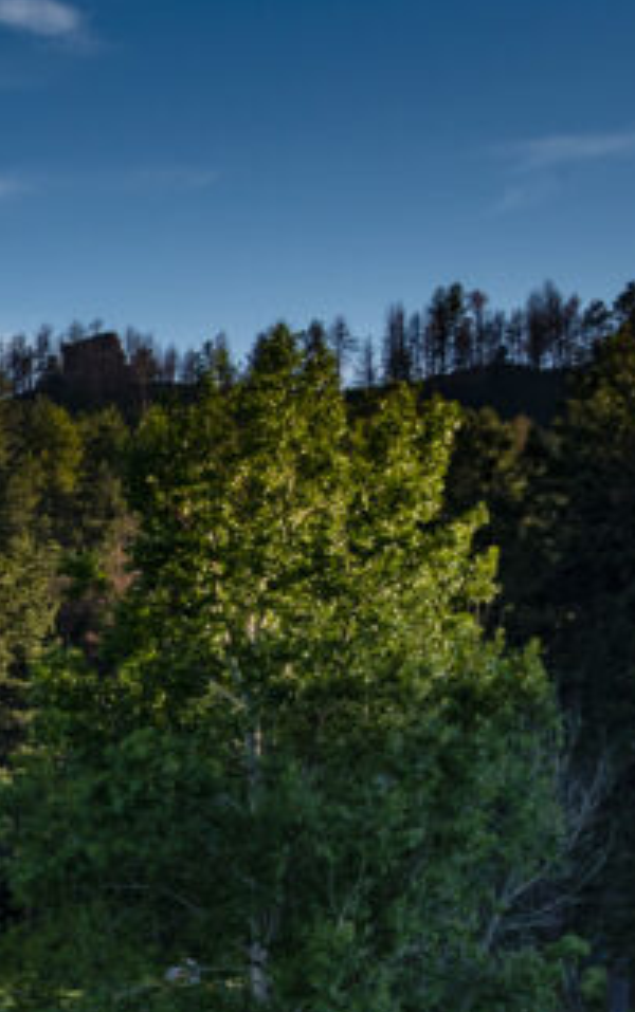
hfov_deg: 5.6
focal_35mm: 229
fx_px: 6327
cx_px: -740
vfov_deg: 9.1
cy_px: 926
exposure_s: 1/500
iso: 800
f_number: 8
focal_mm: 70
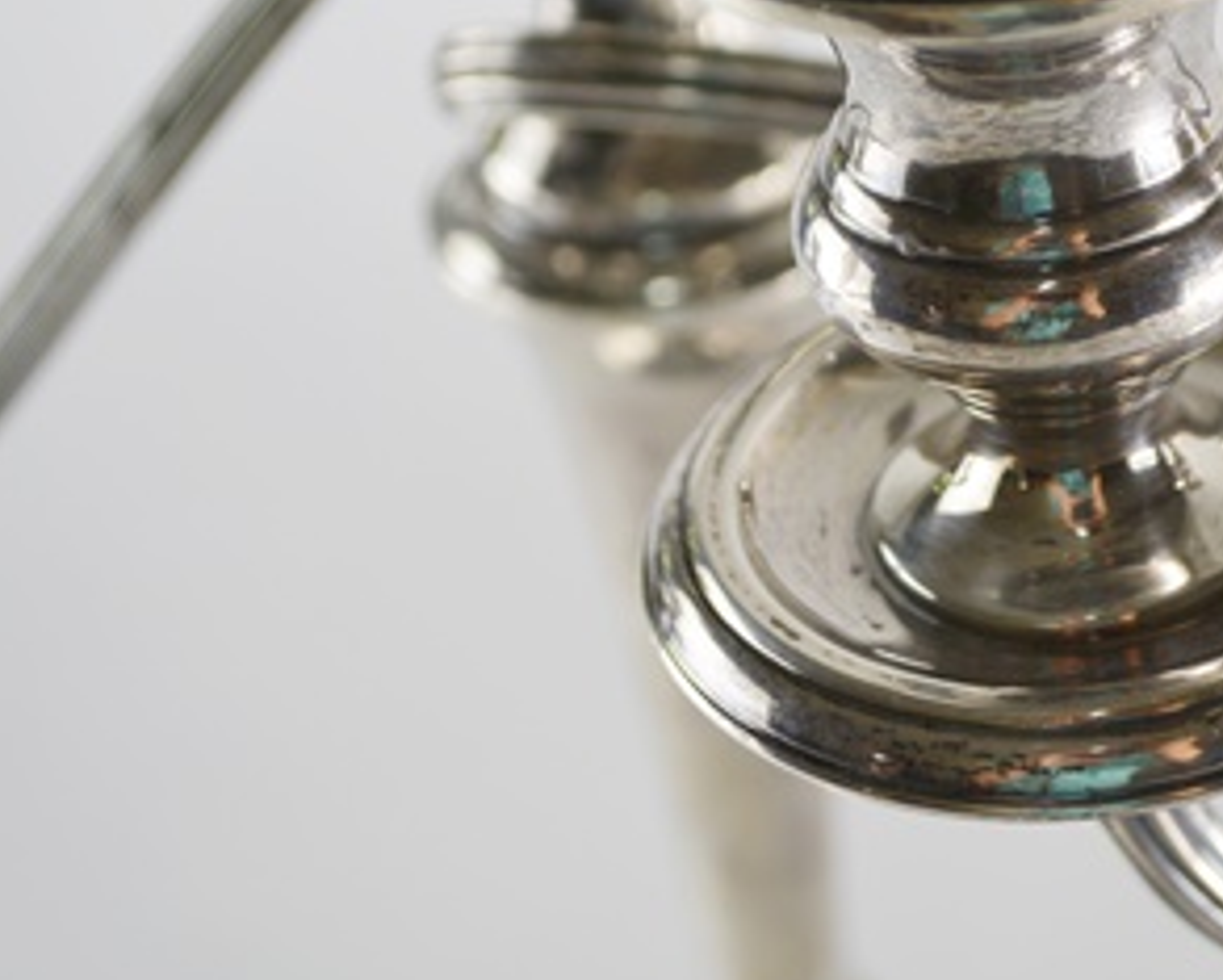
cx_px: 1102
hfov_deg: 14.6
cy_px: 264
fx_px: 4707
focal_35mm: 130
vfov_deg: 11.9
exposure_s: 1/125
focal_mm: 45
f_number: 5.6
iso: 200
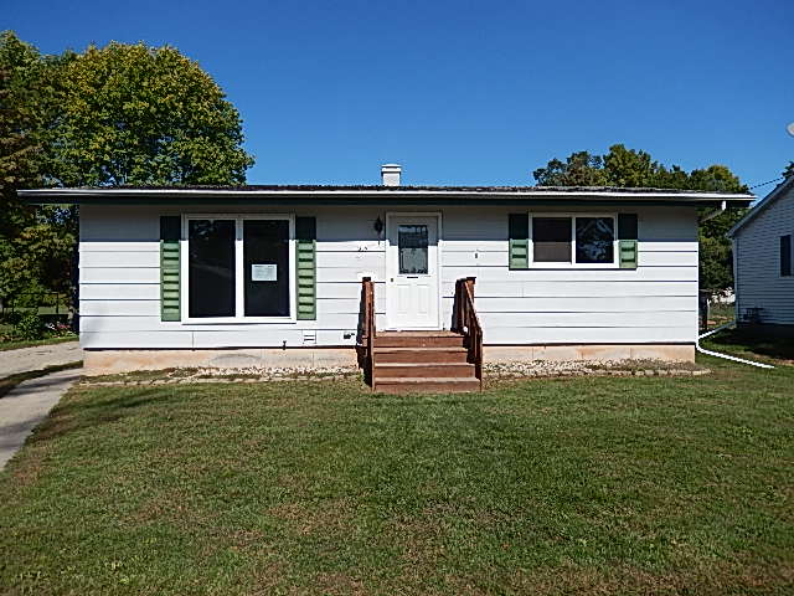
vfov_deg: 54.9
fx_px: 573
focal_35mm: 25
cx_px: 397
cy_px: 298
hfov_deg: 69.4
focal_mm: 4.5
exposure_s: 1/640
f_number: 6.8
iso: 125
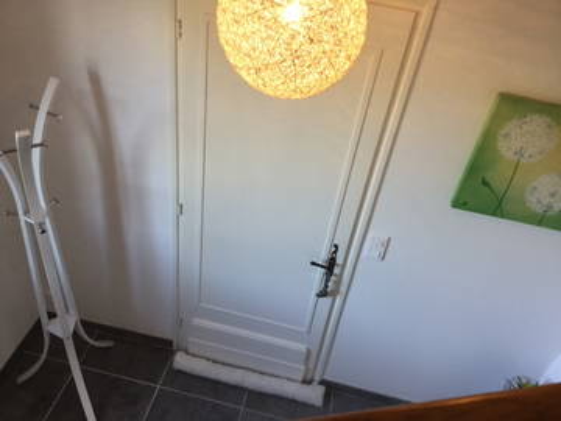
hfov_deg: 58.4
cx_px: 280
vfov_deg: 45.4
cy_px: 210
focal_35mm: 31
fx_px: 502
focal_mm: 3.3
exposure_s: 1/33
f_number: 2.4
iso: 80
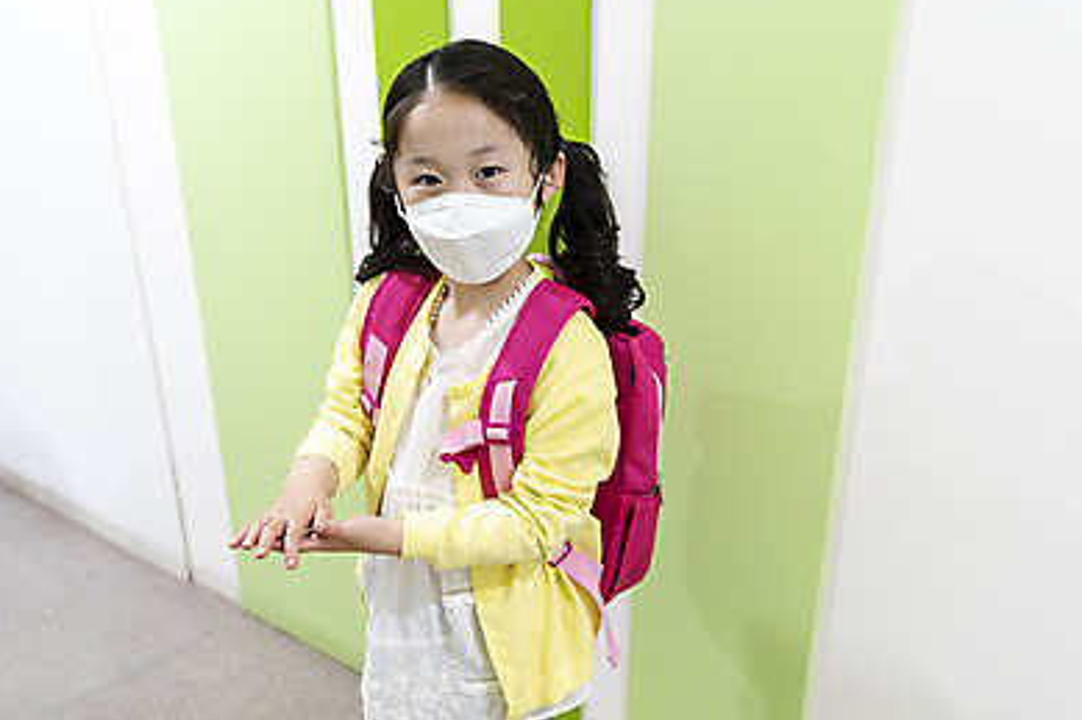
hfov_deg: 51.8
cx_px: 608
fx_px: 1112
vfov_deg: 35.4
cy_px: 498
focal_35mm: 37
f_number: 2.8
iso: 800
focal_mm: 24
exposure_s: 1/80
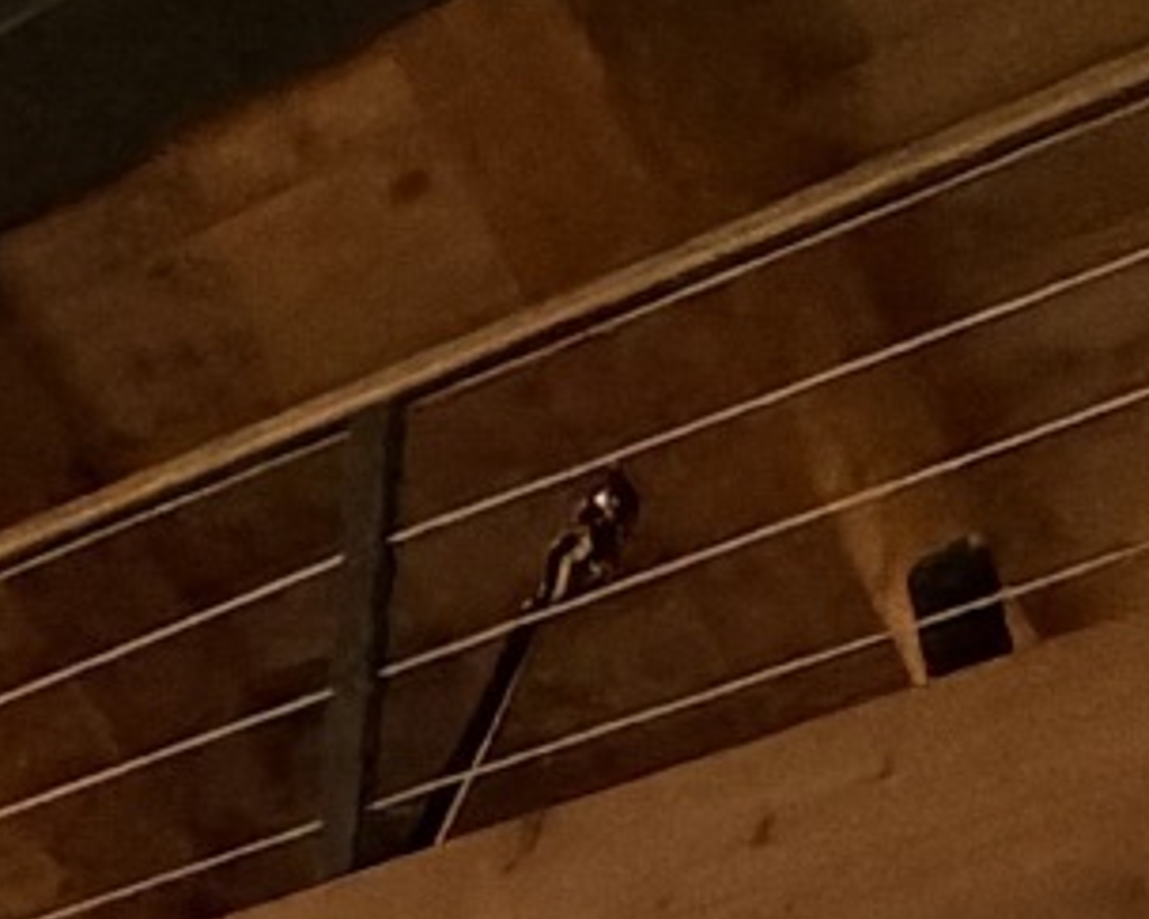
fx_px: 3909
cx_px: -1667
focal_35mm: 115
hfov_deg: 12.7
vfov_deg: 8.8
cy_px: 3290
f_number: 2.2
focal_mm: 2.22
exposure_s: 1/50
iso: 400
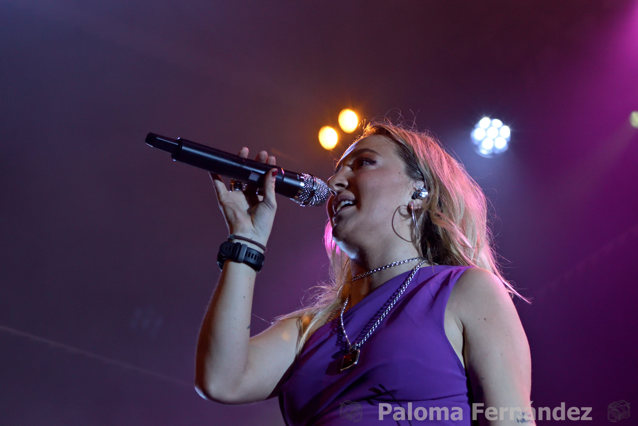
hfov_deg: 17.1
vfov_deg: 11.4
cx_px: 319
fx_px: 2127
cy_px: 213
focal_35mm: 120
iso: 1000
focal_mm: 80
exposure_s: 1/200
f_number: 5.6
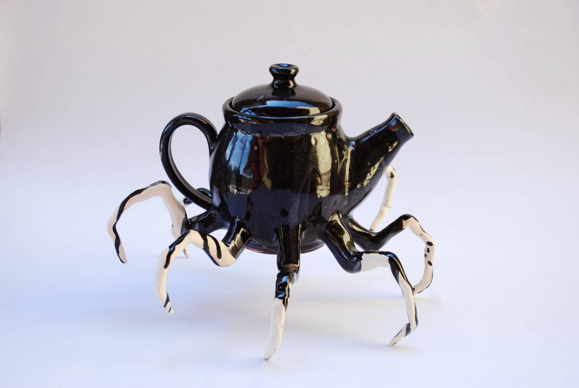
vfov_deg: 20.7
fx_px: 1063
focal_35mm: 66
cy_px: 194
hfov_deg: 30.5
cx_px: 290
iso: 400
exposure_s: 1/160
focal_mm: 44
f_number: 4.8
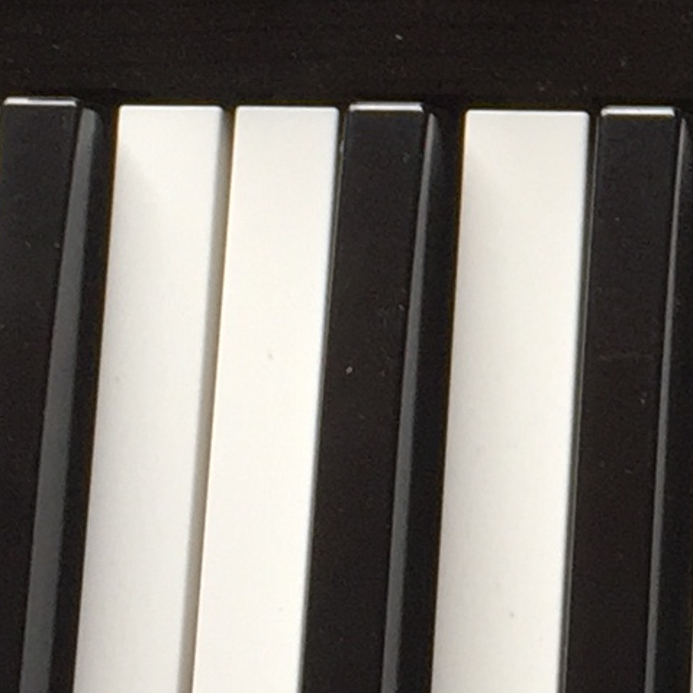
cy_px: -106
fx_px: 3964
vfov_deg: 9.9
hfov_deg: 9.6
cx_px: 1100
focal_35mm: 175
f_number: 2.2
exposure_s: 1/100
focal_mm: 4.15
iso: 40
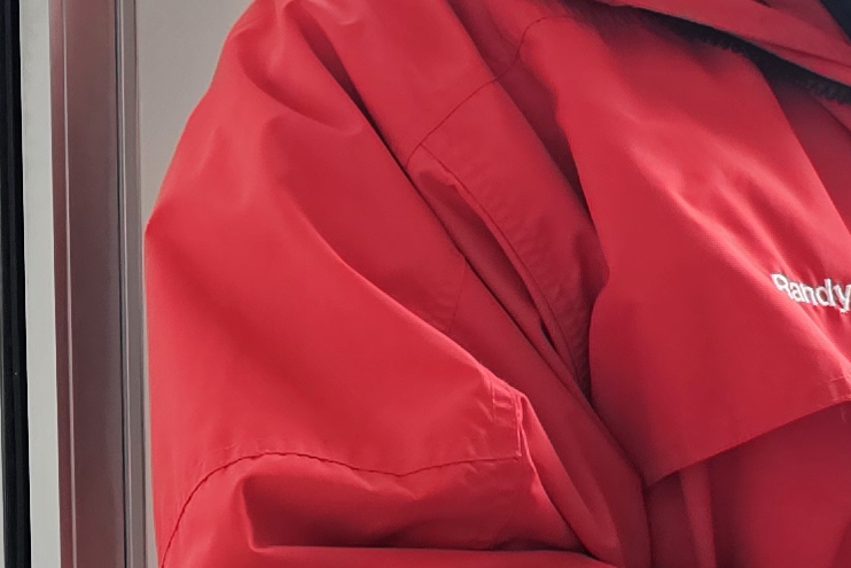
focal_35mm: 129
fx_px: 3050
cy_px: 319
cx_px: 22
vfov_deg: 10.6
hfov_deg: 15.6
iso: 25
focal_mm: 6.3
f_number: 1.7
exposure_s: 1/120
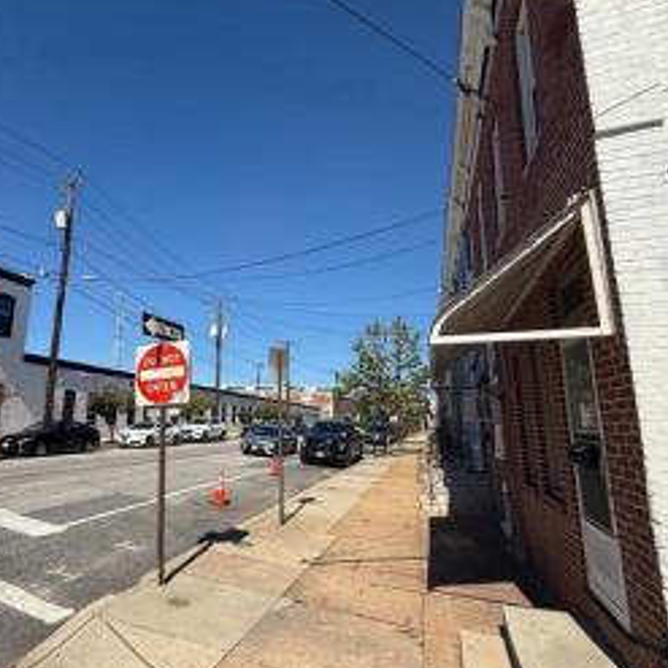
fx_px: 437
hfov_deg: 71.5
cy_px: 333
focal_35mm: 20
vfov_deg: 74.8
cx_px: 197
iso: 50
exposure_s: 1/2611
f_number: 2.2
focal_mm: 2.22
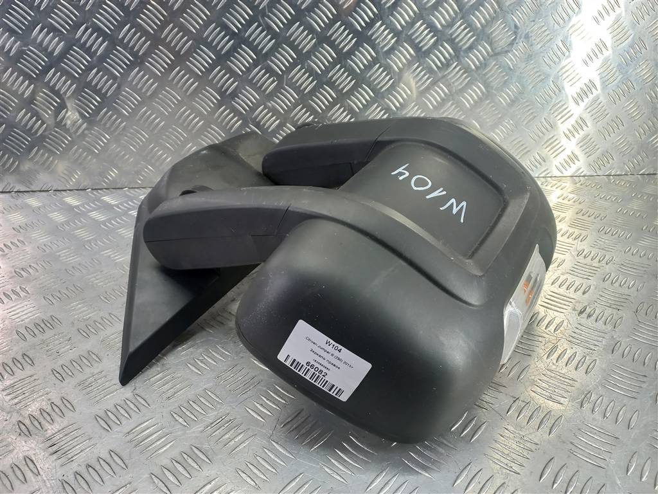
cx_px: 329
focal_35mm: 25
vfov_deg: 54.9
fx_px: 475
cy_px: 247
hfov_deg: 69.4
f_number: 1.8
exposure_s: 1/50
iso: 125
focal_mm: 4.6
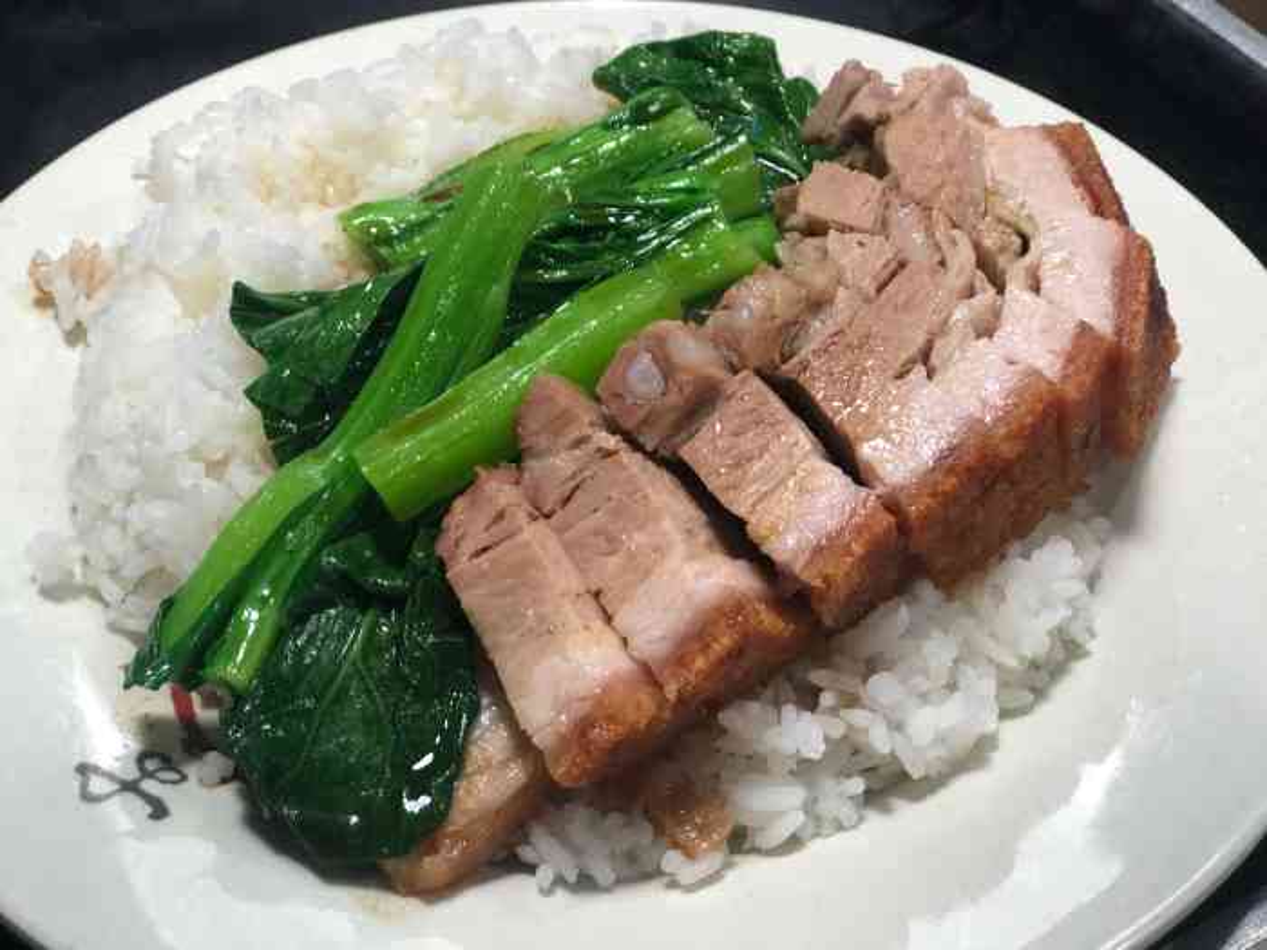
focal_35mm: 57
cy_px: 475
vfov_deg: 25.7
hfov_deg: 33.8
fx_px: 2086
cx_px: 634
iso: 320
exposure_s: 1/50
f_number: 2.8
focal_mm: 6.6
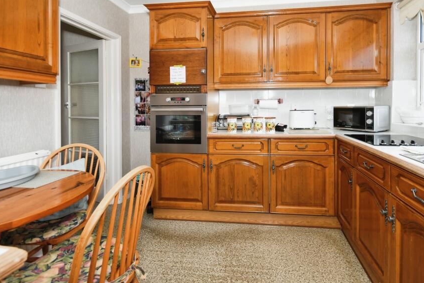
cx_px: 241
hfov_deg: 89.5
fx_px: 212
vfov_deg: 66.9
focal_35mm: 18
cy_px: 116
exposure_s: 1/60
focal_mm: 10
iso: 400
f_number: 8
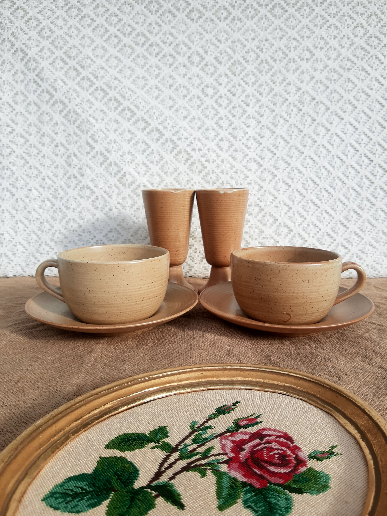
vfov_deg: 67.3
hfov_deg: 53.1
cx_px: 194
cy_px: 258
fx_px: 388
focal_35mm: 26
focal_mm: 3.95
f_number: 1.8
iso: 50
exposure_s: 1/533
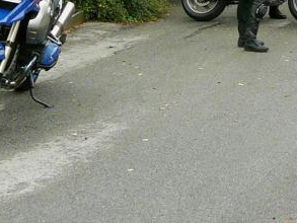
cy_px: -55
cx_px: 312
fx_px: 961
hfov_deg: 17.1
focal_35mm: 112
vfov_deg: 12.9
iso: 100
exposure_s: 1/250
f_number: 3.1
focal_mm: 6.1
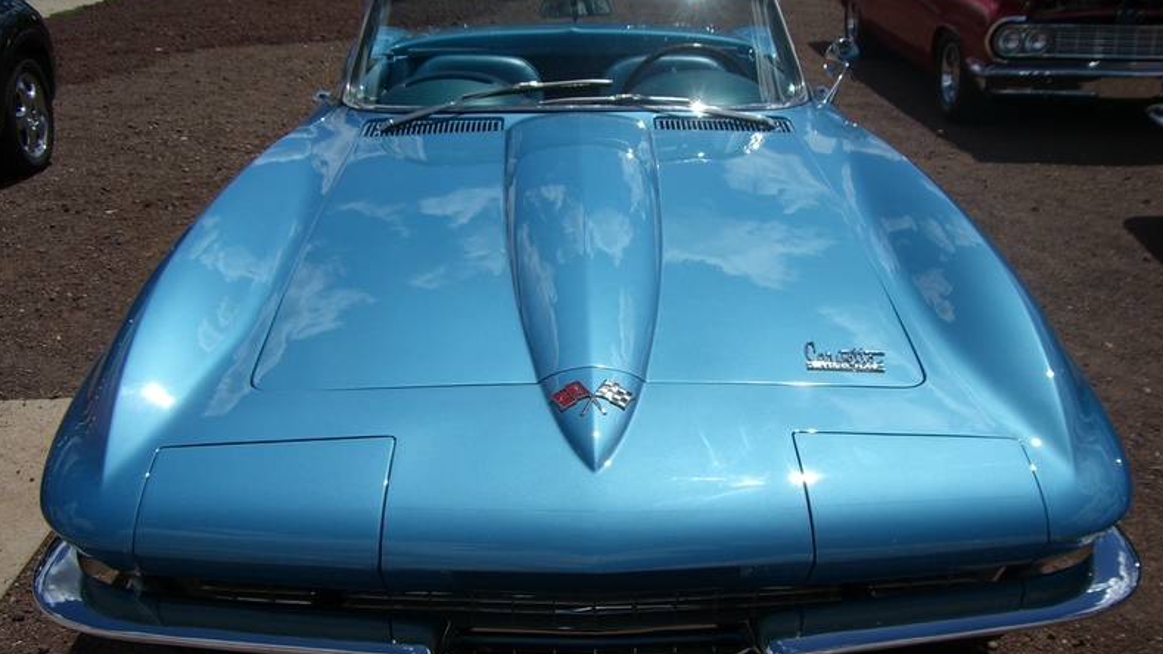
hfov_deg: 48.4
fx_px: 1295
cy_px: 336
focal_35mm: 42
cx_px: 582
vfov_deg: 28.4
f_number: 4.3
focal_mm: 6.2
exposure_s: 1/1600
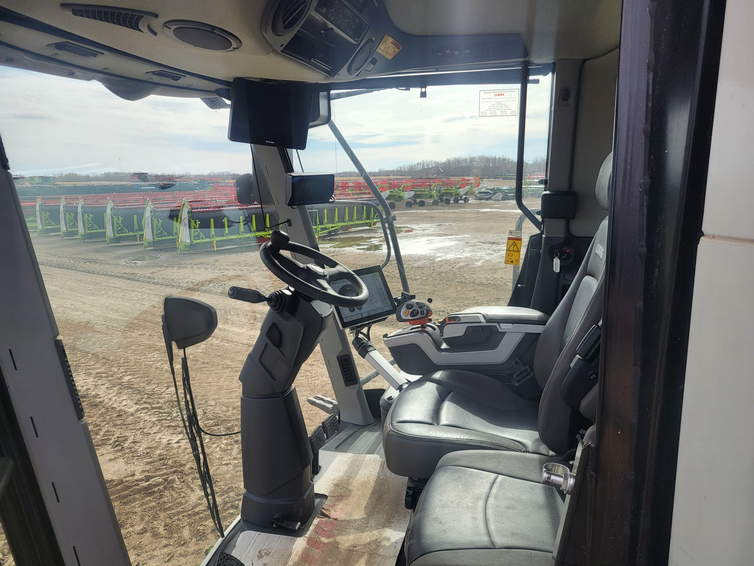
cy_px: 283
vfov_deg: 53.1
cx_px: 377
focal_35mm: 26
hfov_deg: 67.3
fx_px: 566
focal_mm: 5.4
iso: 40
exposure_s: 1/1700
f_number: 1.8
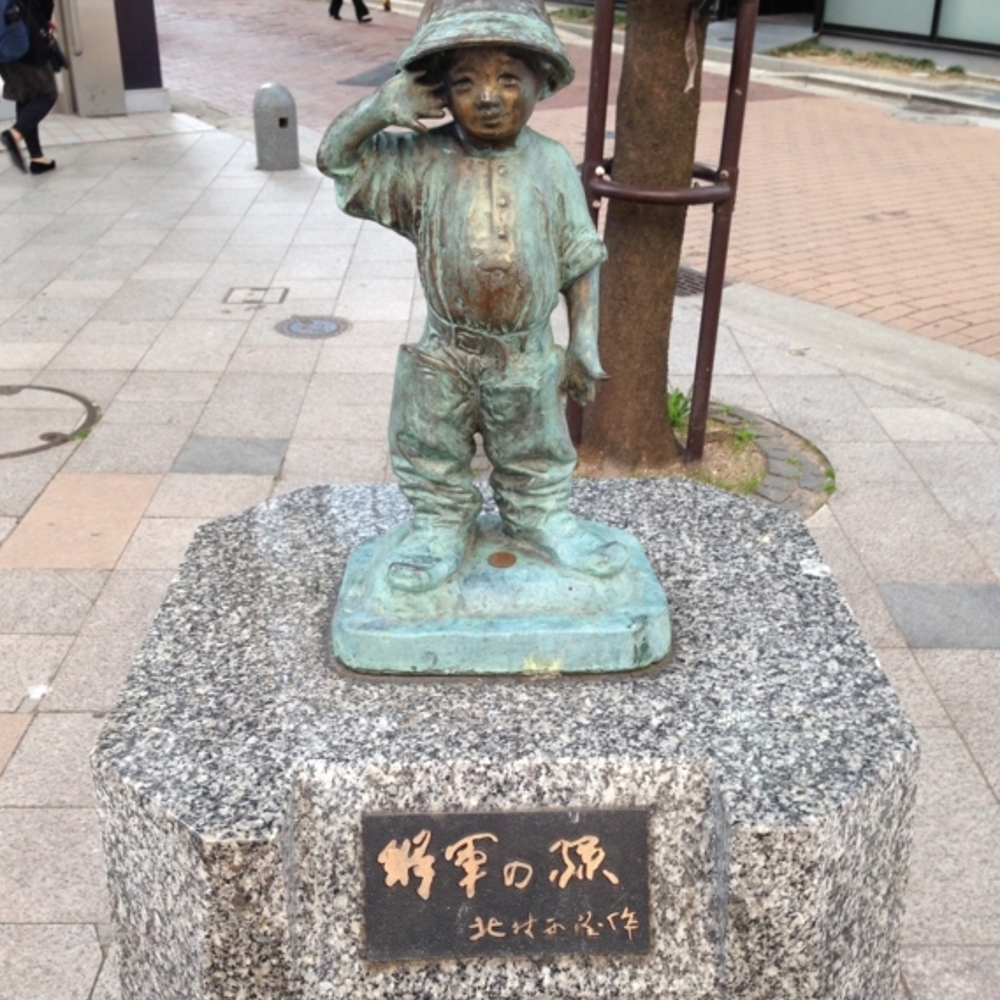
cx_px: 490
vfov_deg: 40.8
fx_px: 1340
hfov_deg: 40.9
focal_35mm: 41
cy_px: 575
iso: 50
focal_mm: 4.12
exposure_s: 1/60
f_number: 2.4
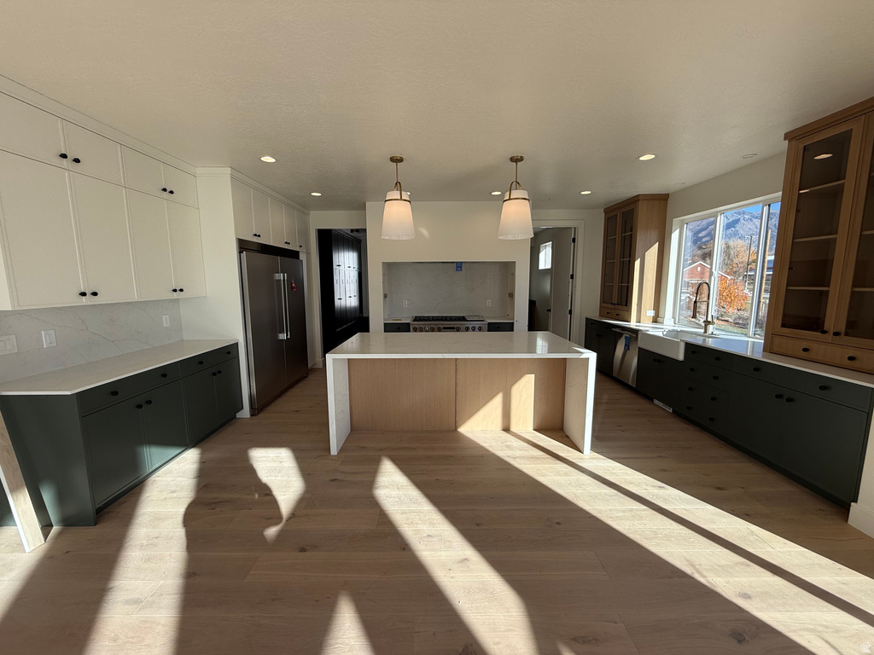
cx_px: 437
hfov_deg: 102.1
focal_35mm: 14
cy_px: 328
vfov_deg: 85.7
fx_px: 353
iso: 50
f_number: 2.2
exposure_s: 1/372
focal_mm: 2.22
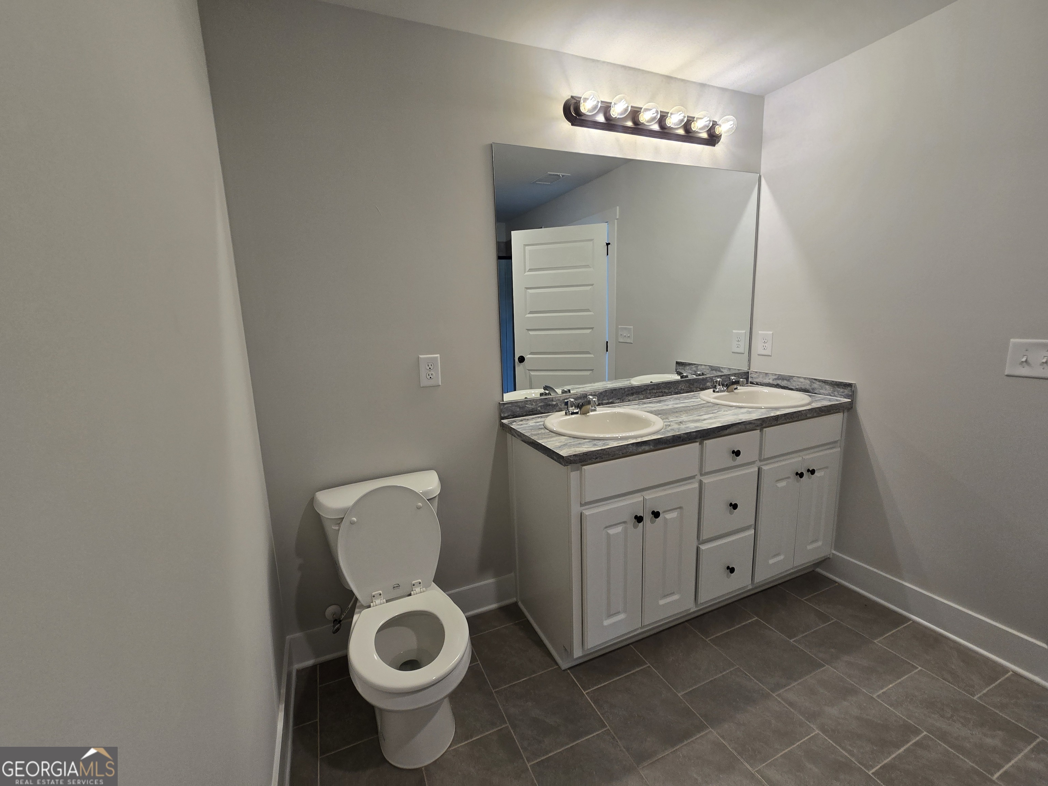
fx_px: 394
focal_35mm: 13
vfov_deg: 89.9
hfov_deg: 106.2
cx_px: 524
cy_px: 393
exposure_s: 1/60
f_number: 2.2
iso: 64
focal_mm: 2.2
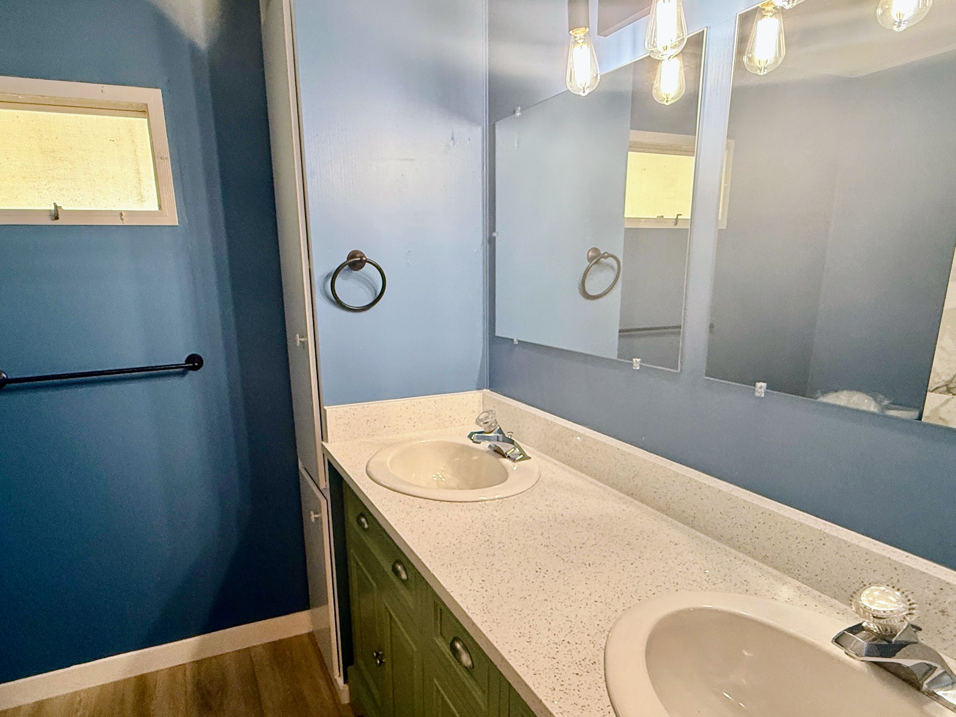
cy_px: 420
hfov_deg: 76.3
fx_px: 608
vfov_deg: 60.7
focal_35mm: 22
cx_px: 443
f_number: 2.2
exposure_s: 1/120
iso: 250
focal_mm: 2.22
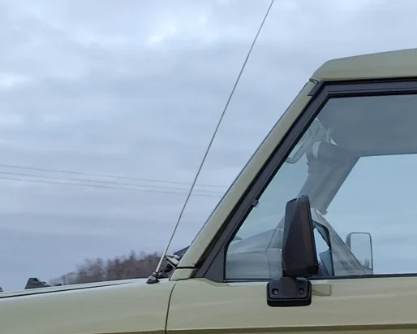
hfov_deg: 21.8
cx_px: 428
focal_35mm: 84
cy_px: 427
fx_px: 1036
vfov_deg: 17.2
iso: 160
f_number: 1.8
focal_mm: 6.06
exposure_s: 1/66
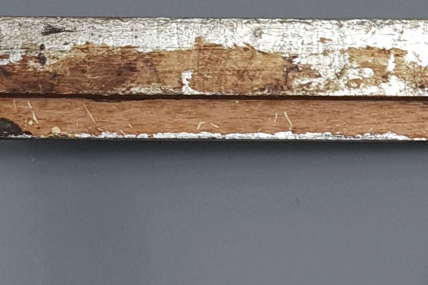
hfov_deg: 23.1
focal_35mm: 88
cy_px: 570
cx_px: 226
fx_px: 1046
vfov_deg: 13.4
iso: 64
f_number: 1.8
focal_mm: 5.4
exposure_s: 1/100
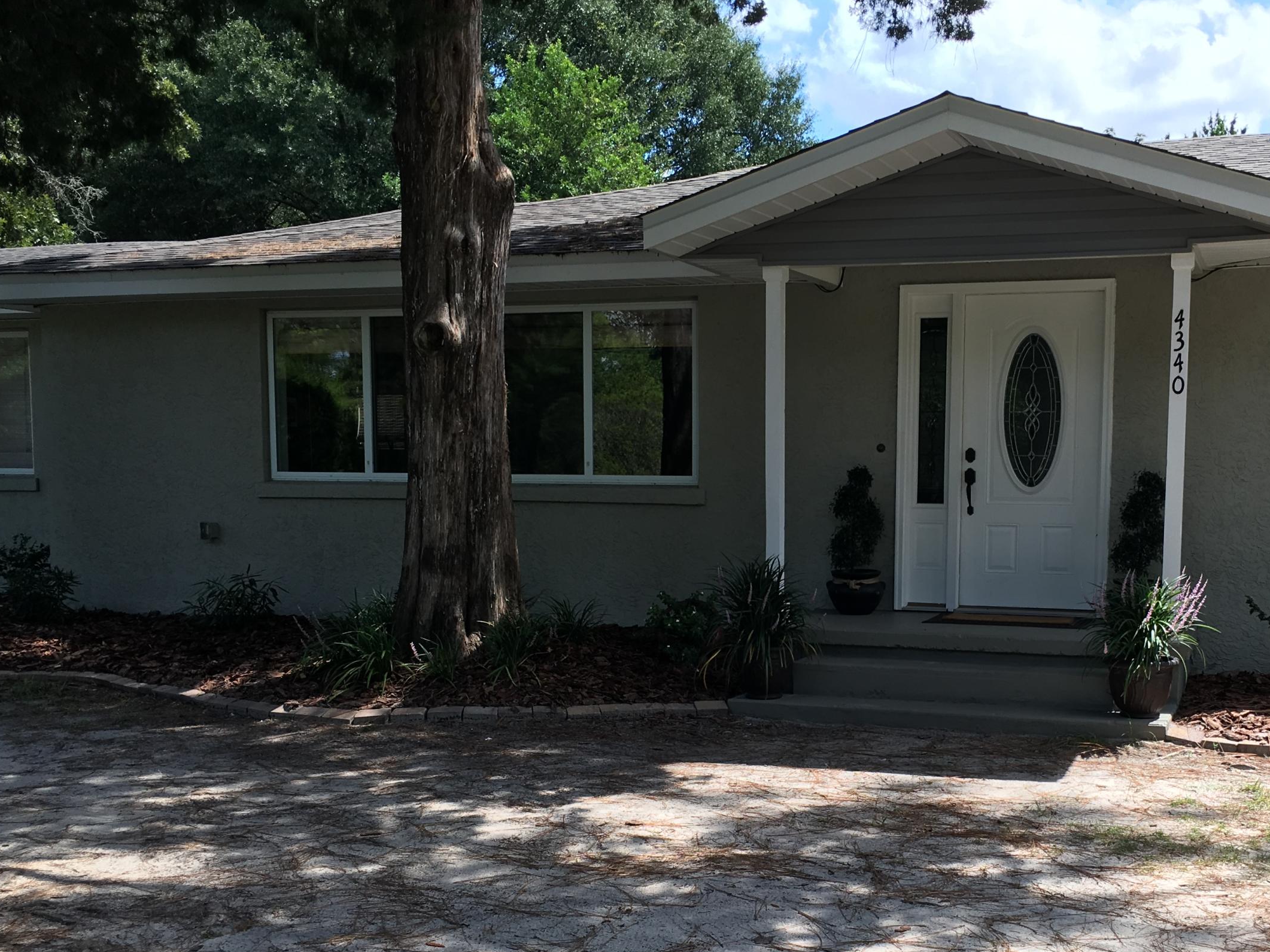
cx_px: 806
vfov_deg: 34.8
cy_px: 625
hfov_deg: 45.3
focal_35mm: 41
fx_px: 1504
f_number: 2.2
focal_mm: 4.15
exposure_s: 1/596
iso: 25
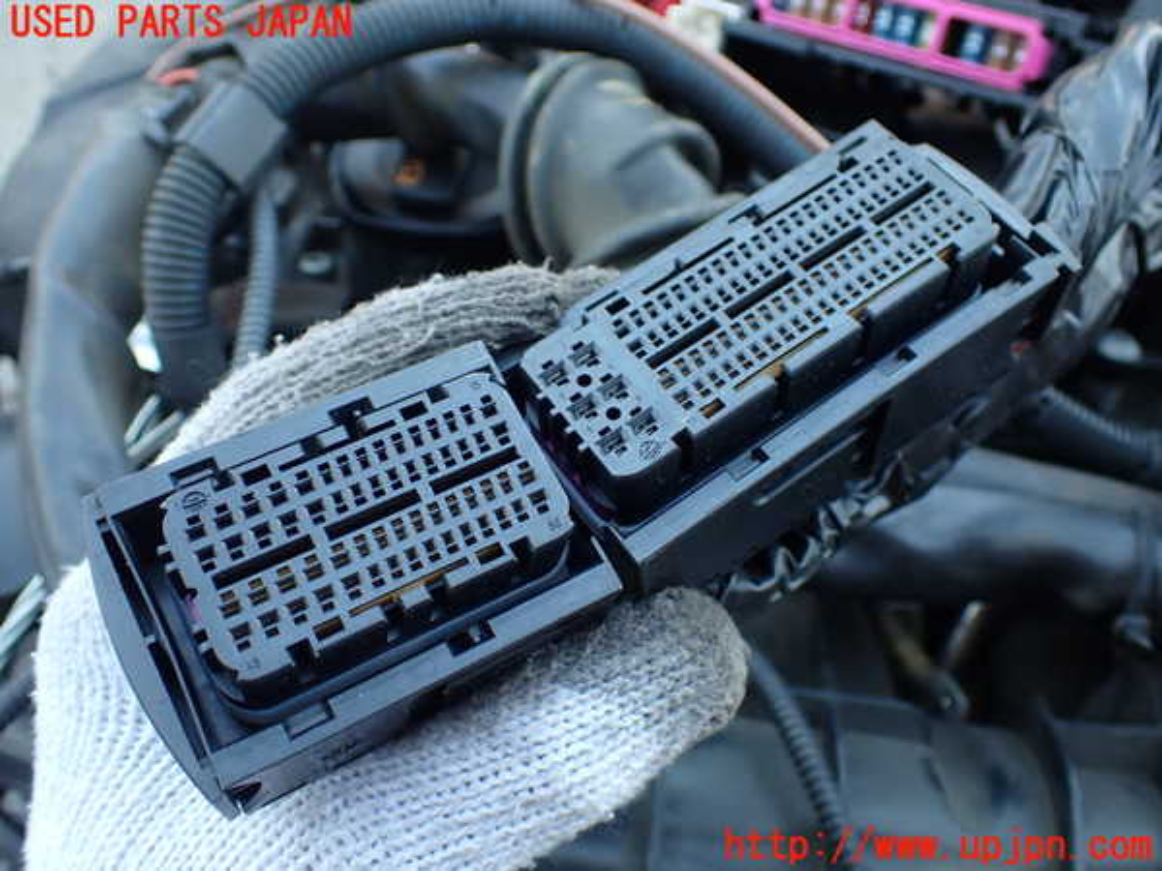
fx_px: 1074
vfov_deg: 44.2
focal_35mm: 32
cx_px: 581
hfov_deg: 56.8
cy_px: 436
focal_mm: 5.79
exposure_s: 1/60
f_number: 2.4
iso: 125
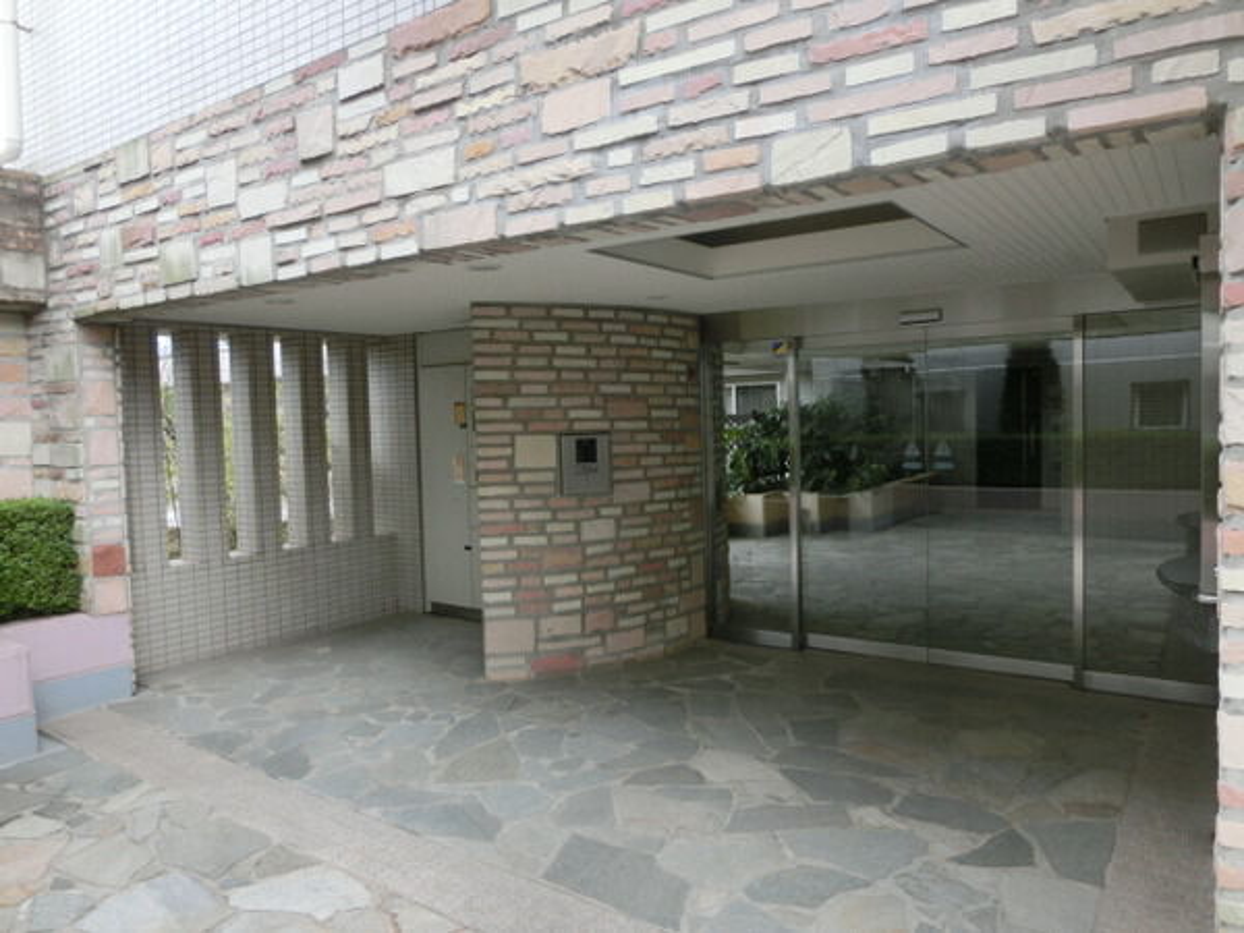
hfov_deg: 71.6
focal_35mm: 24
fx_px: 862
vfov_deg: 56.8
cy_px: 466
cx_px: 622
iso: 80
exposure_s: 1/160
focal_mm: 4.24
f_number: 3
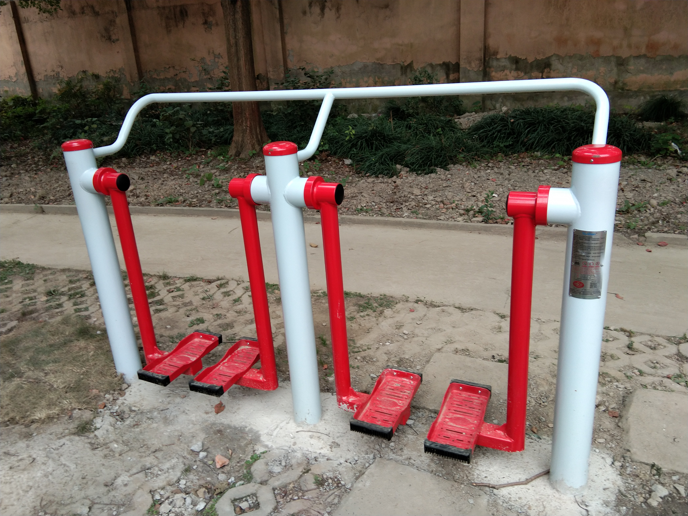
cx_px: 344
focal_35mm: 31
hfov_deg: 58.4
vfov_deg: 45.4
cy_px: 258
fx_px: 616
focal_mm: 3.69
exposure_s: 1/50
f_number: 2.2
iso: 125
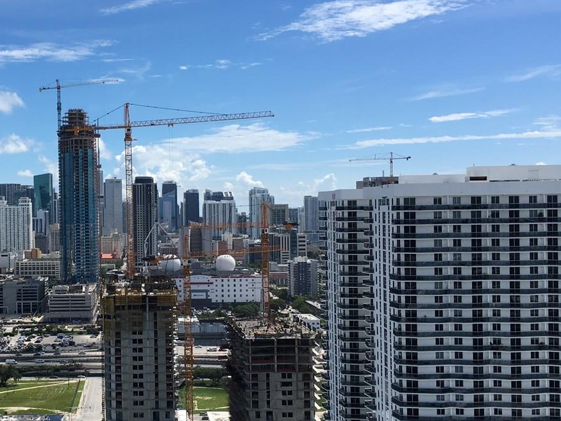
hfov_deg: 34.8
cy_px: 222
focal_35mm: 53
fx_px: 859
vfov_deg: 27.5
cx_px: 97
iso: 25
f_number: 2.2
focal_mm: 4.15
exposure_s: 1/2137
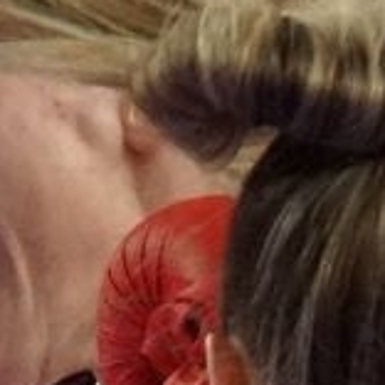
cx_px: 916
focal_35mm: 2943
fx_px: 37032
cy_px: 1113
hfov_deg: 0.6
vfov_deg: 0.6
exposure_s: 1/2000
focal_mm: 200
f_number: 2.8
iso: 3200
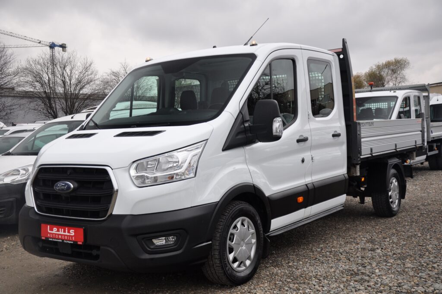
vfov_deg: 31.8
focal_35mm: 42
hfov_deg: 46.5
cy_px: 147
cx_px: 221
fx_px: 515
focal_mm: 28
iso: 500
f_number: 5.6
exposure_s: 1/125
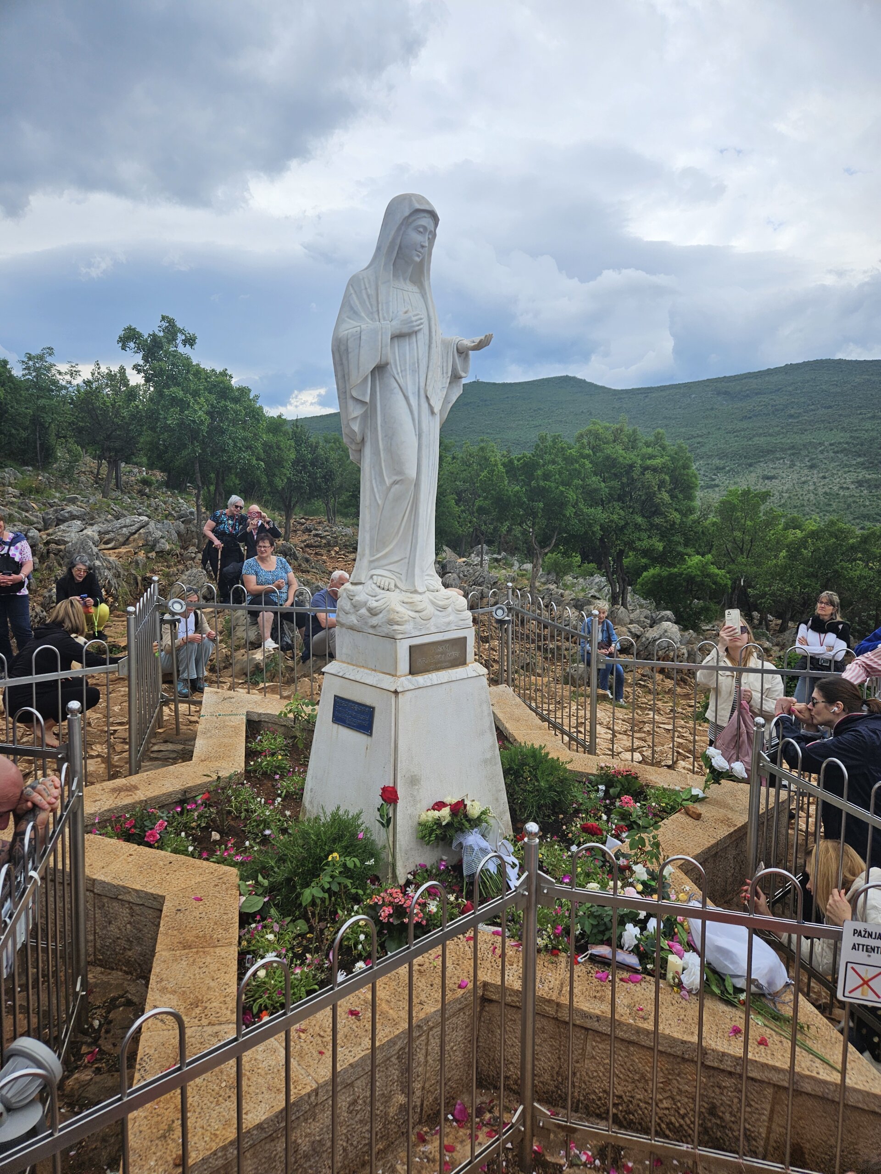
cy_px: 587
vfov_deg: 73.9
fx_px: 780
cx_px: 440
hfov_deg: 58.9
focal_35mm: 23
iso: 25
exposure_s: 1/1619
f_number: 1.8
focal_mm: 5.4
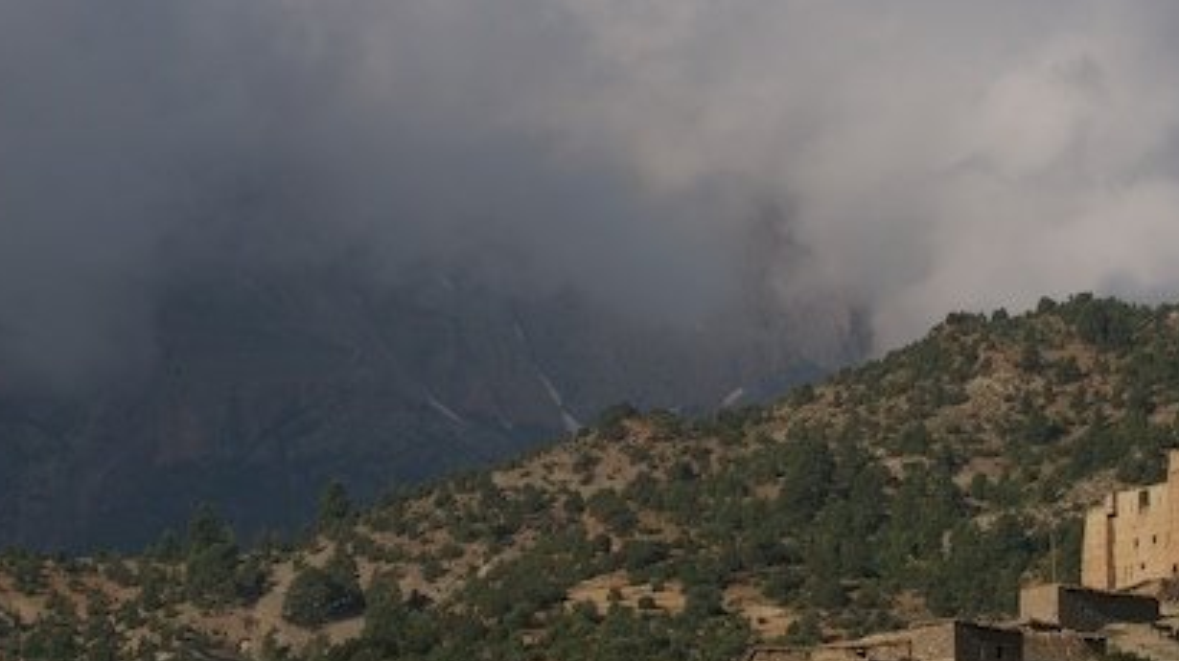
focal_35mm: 172
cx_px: 650
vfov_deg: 7.0
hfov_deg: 12.5
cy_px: 193
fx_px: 5374
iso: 100
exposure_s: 1/500
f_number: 6.3
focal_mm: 70
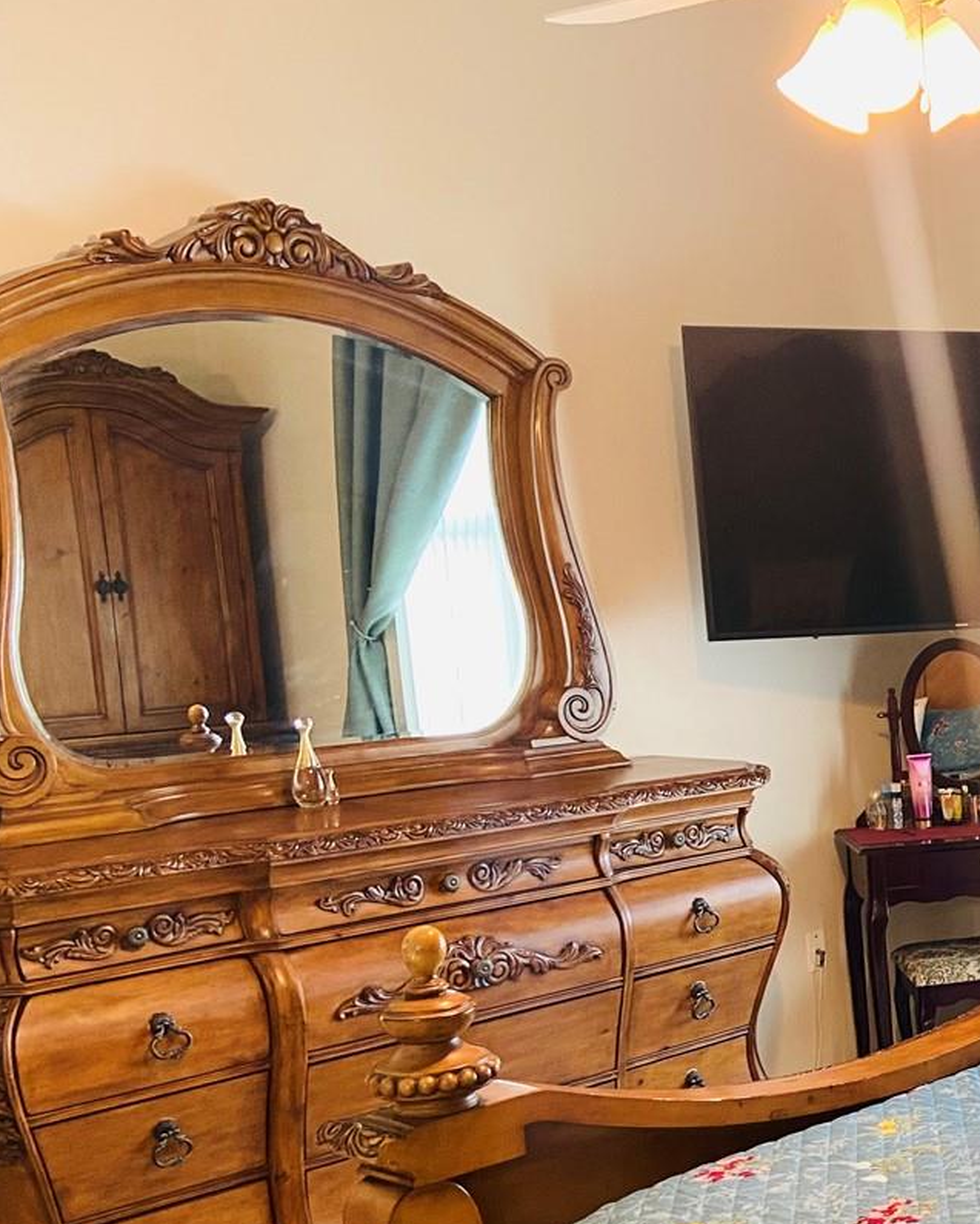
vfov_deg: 36.0
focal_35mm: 51
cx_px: 1202
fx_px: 1849
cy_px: 889
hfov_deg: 26.2
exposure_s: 1/60
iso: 125
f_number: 1.8
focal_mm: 4.25
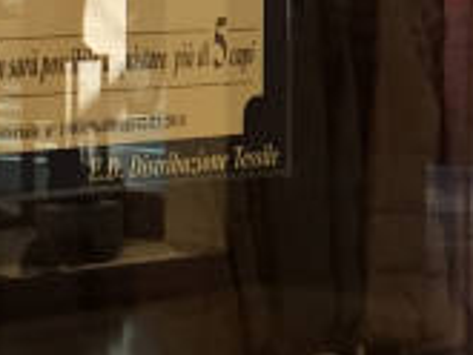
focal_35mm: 180
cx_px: 513
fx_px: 2461
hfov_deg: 10.8
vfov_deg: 8.1
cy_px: -212
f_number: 2.2
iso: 50
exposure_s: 1/33
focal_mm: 4.15
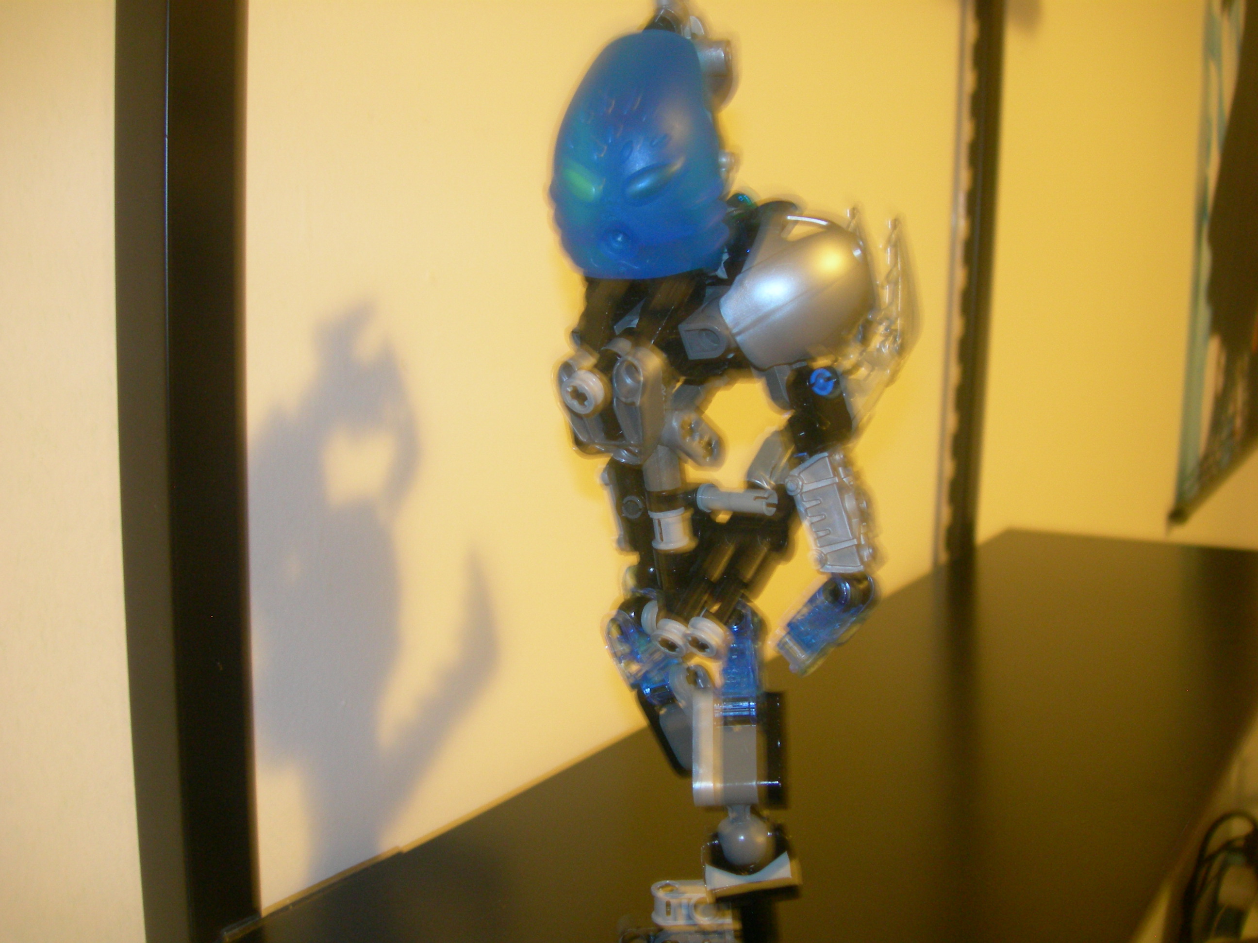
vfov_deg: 37.7
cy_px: 472
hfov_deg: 49.0
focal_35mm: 38
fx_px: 1381
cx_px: 629
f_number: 2.8
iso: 200
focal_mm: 7.8
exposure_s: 1/1.6
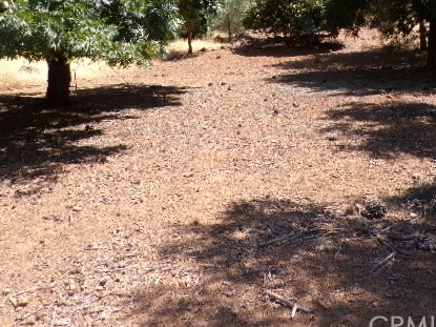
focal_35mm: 37
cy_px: 88
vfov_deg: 37.8
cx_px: 273
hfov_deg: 49.6
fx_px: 466
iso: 100
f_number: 5.8
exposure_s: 1/160
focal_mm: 4.3
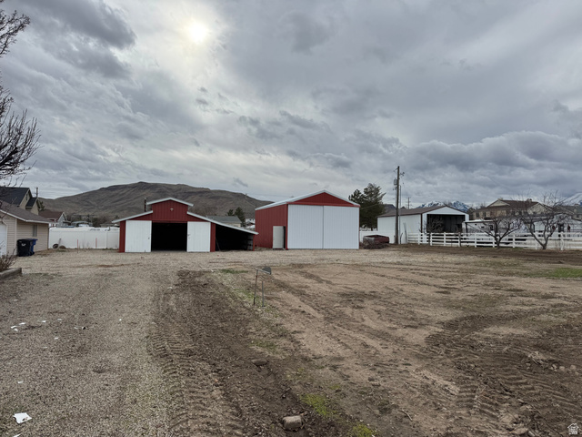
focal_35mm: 24
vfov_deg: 56.8
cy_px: 218
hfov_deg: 71.6
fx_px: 404
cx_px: 291
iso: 80
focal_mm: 6.76
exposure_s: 1/5348
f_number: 1.78
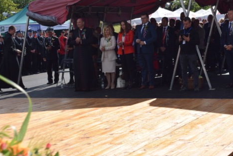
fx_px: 464
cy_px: 58
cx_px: 148
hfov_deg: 28.1
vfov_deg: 19.0
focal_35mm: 72
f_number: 11
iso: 100
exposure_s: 1/200
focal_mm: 35
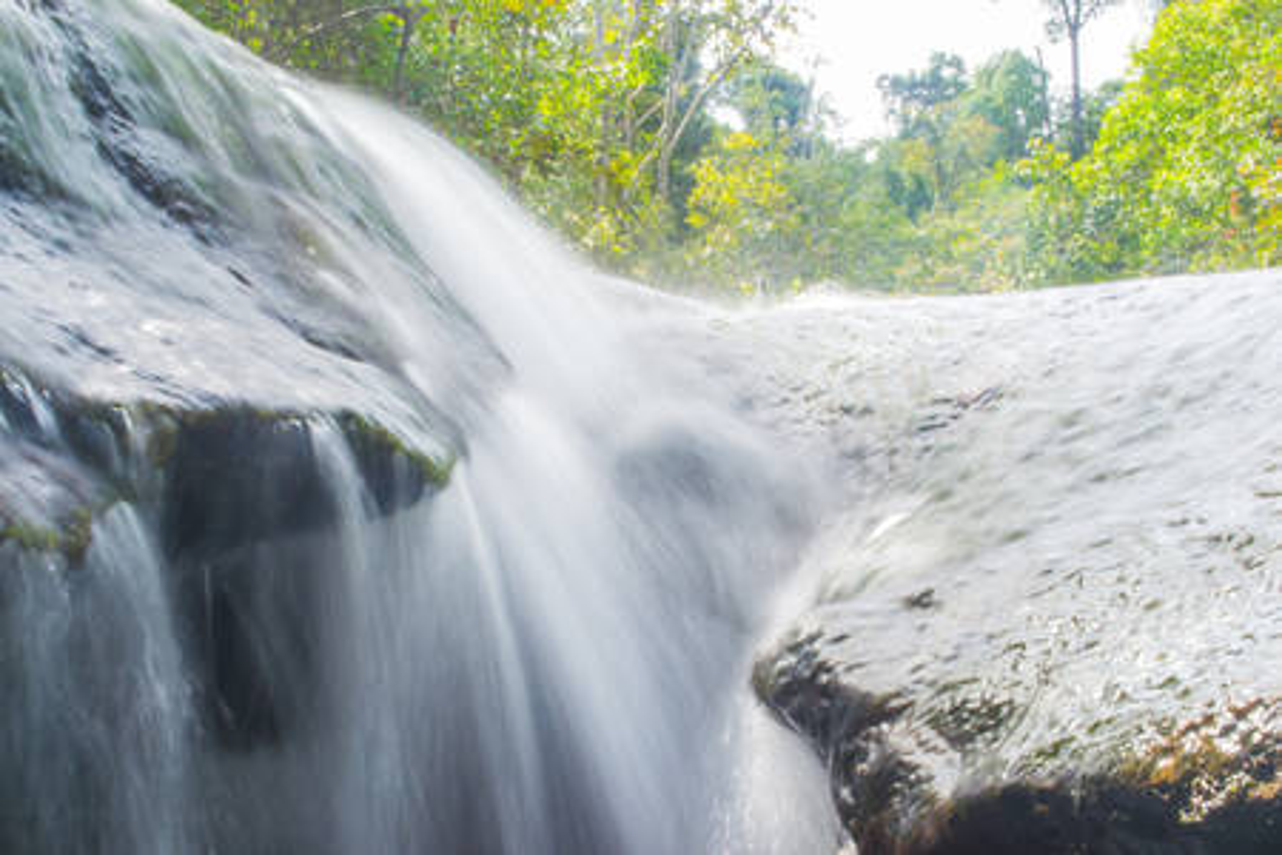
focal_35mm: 48
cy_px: 428
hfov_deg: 41.1
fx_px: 1709
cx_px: 641
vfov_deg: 28.1
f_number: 32
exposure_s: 1/2
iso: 100
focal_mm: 32
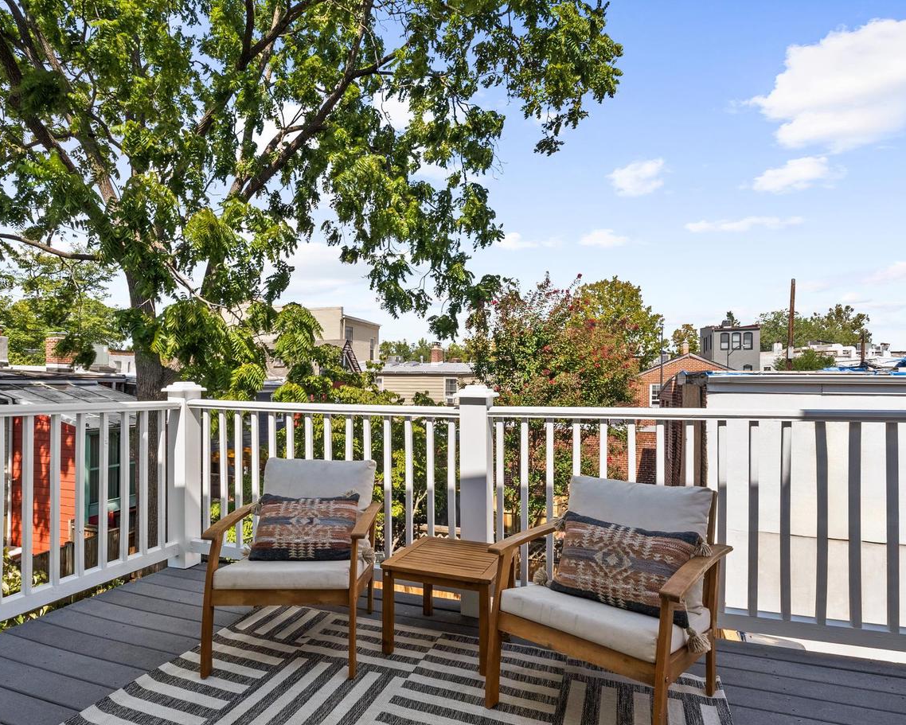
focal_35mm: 19
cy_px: 382
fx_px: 510
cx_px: 435
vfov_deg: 70.8
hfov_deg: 83.2
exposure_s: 1/100
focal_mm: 16
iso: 200
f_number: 16
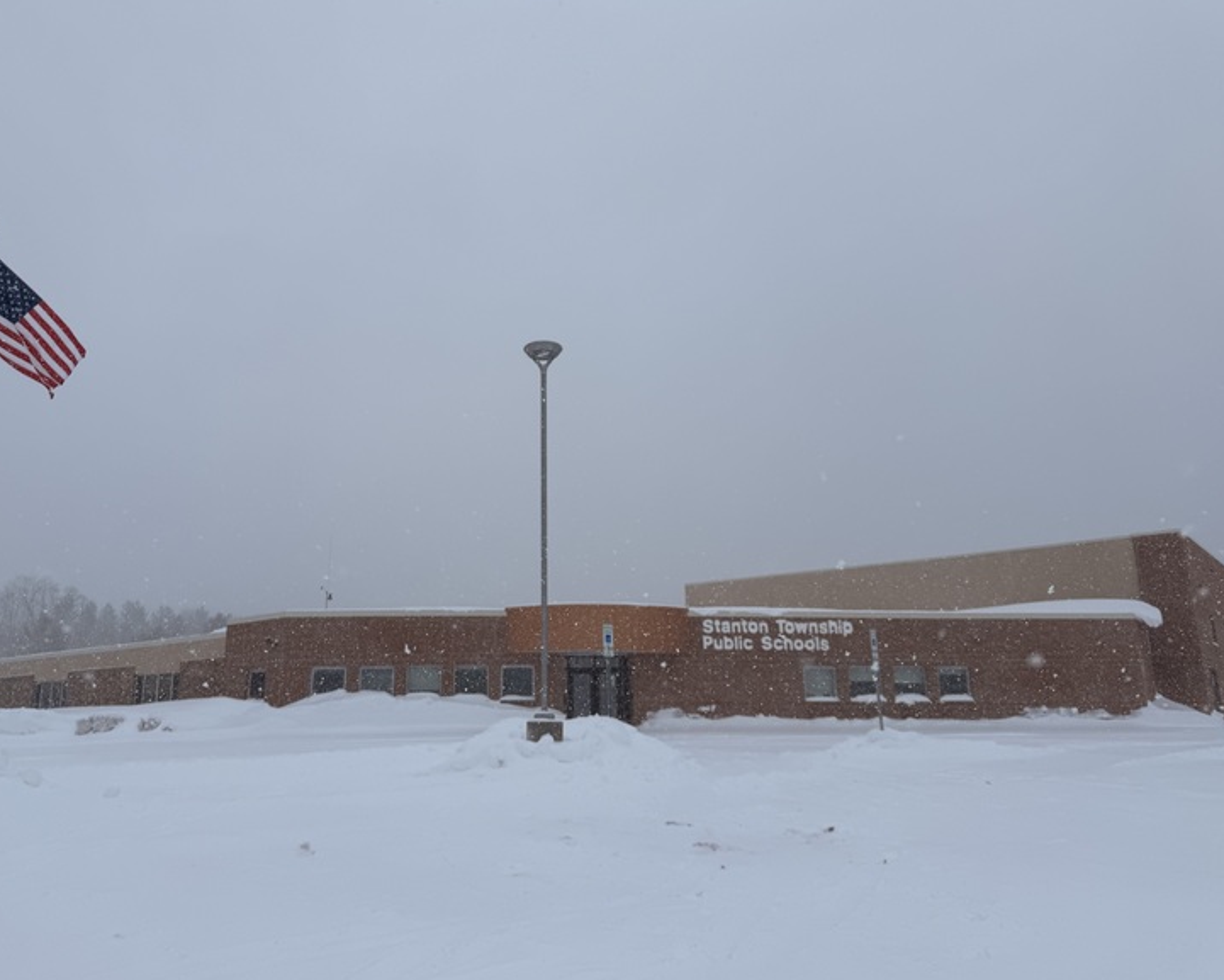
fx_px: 942
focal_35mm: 26
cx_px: 559
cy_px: 491
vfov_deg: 54.9
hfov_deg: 65.9
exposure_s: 1/4975
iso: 80
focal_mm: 6.76
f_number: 1.78
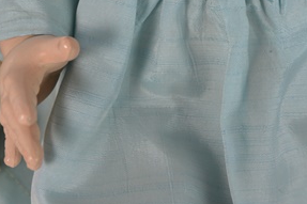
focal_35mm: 69
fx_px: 588
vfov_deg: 19.5
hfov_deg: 29.1
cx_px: 102
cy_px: 40
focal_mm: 22
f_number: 5
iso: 400
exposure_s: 1/100
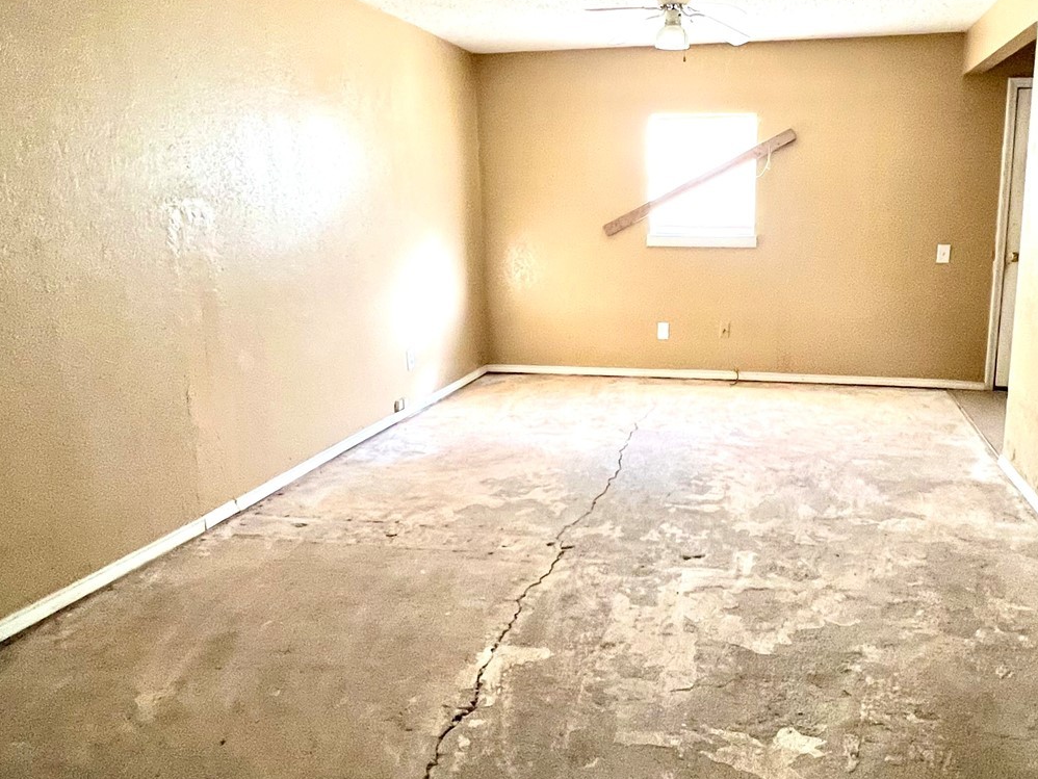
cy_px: 326
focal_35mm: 25
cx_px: 648
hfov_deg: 68.3
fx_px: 750
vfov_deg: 54.6
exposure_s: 1/60
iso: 320
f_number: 1.8
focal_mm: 1.57
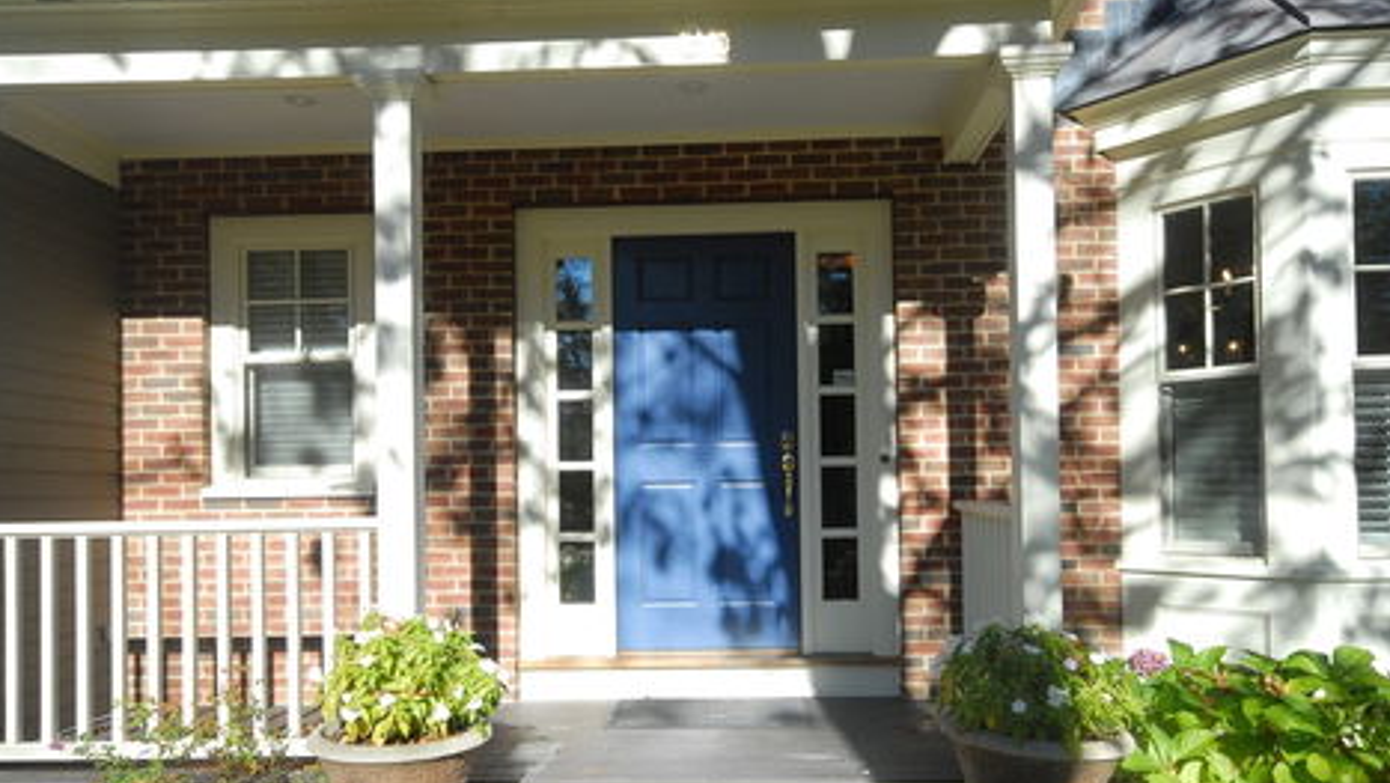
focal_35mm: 29
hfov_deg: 66.1
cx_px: 699
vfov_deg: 40.1
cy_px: 464
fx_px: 1069
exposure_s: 1/125
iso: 400
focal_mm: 18
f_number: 13
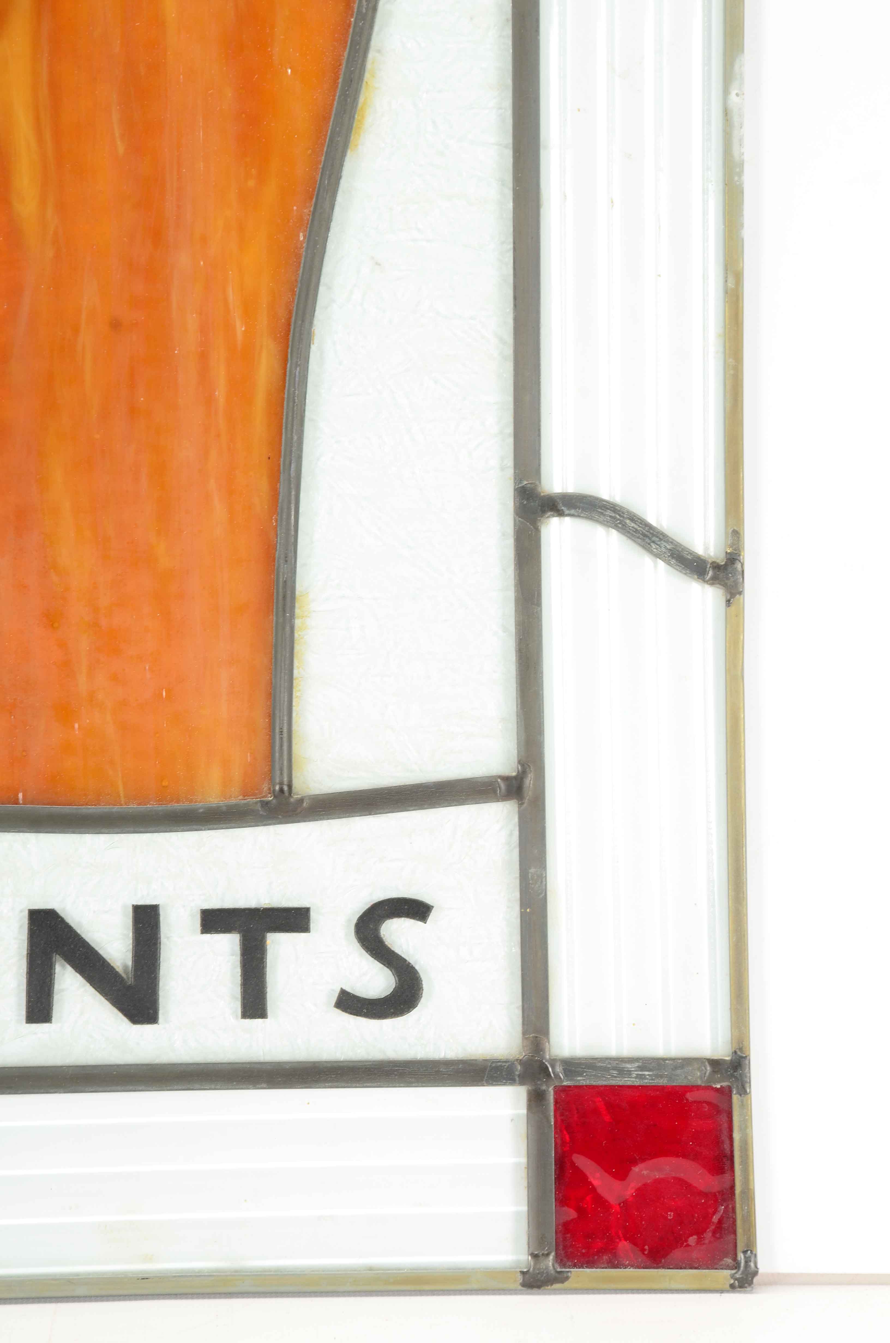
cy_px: 672
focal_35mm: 158
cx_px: 445
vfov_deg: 13.1
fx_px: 5867
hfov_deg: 8.7
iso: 200
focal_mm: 105
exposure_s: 1/160
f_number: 11
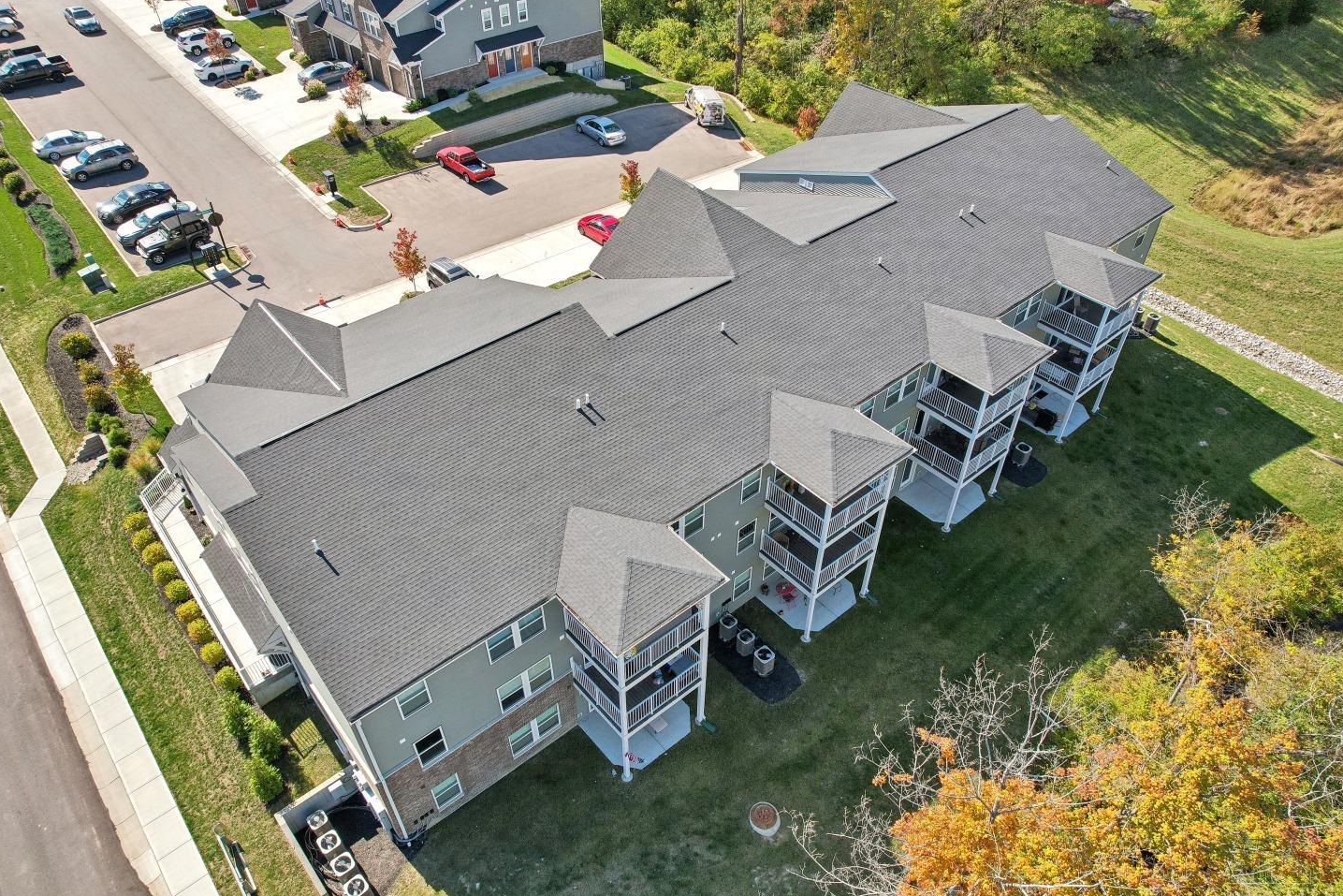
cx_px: 647
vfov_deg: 55.1
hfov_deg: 76.1
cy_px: 462
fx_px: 858
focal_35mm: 23
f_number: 2.8
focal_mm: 8.4
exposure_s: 1/1000
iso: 130
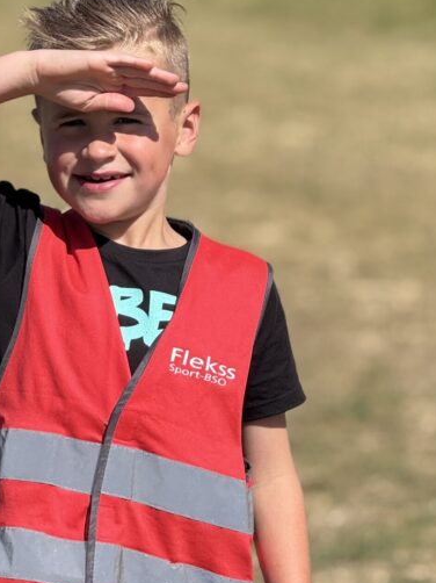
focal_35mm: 245
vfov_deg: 8.1
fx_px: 4118
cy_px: 245
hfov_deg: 6.1
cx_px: 137
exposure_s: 1/2024
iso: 64
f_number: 2.8
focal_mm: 15.66
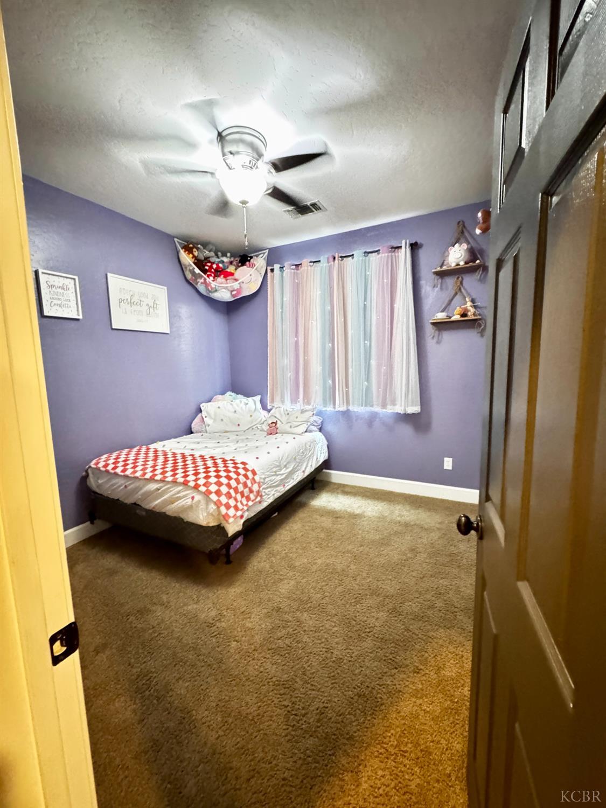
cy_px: 404
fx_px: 327
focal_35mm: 14
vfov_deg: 102.1
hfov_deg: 85.7
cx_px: 303
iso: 2500
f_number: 2.2
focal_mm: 2.22
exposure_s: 1/30
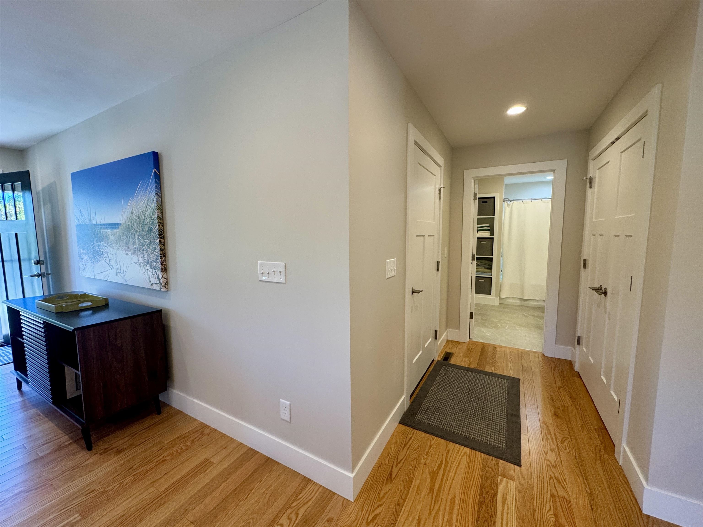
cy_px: 264
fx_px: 284
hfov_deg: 102.1
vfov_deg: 85.7
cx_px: 352
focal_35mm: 14
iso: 200
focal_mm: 2.22
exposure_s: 1/120
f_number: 2.2
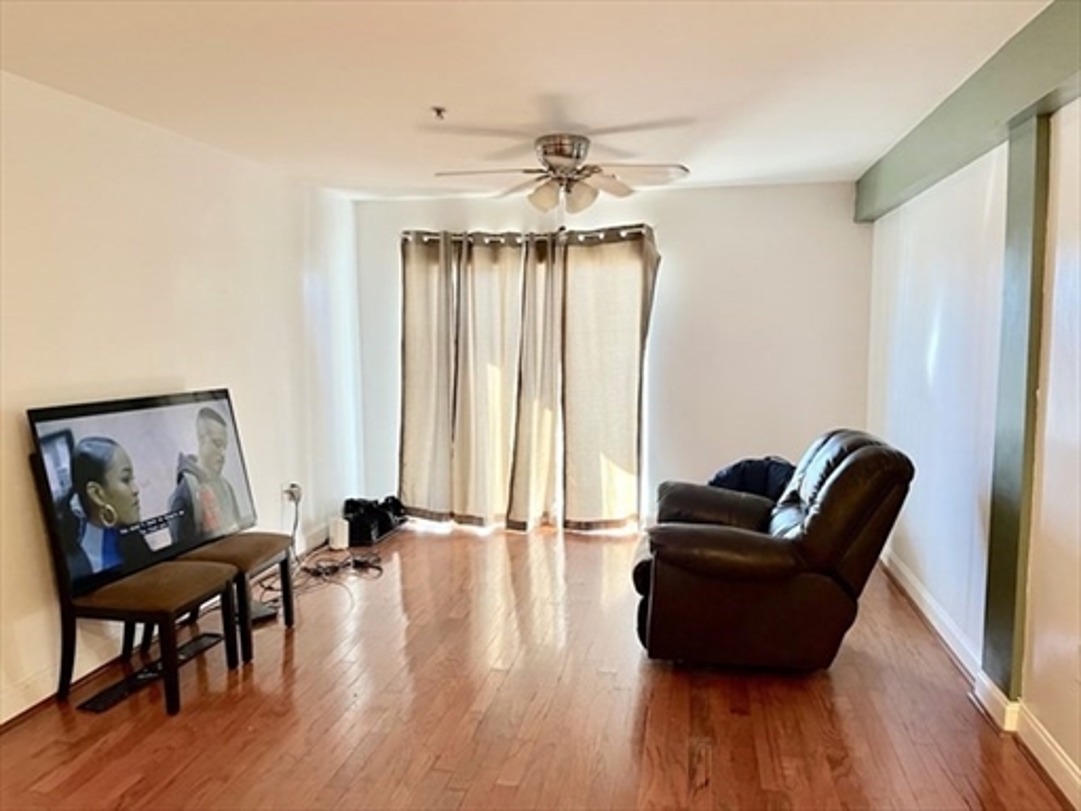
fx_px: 812
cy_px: 406
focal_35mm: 26
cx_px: 540
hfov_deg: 67.3
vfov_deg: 53.1
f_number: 1.6
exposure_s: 1/60
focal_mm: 5.1
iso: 320
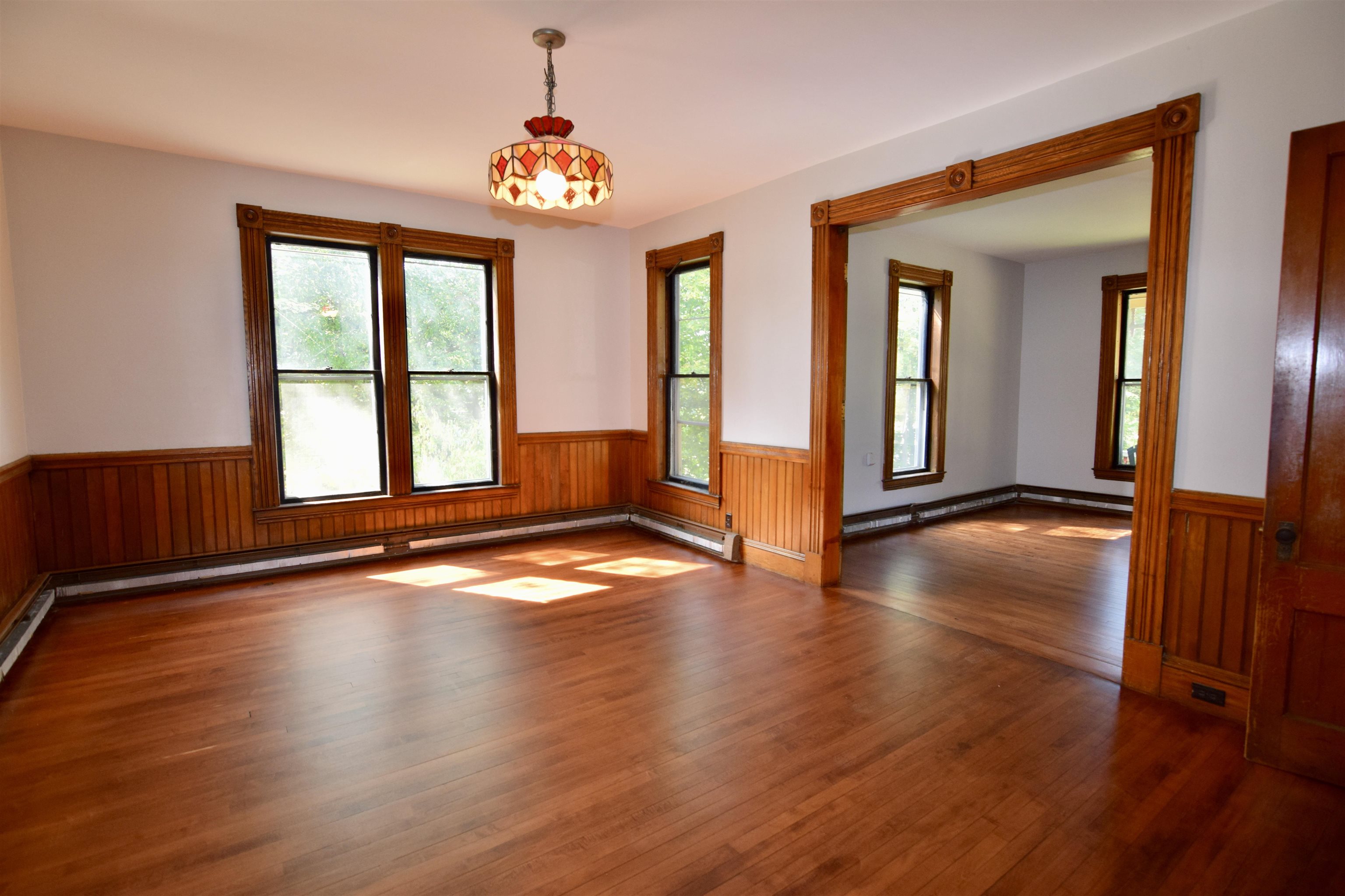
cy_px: 448
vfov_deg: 72.1
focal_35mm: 16
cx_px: 672
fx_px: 616
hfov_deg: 95.0
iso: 800
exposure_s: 1/80
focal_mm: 11
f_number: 4.5
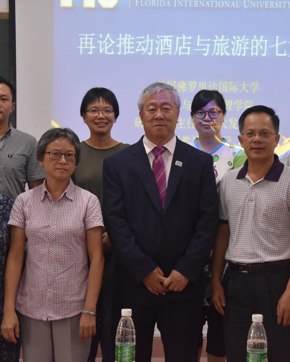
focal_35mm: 93
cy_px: 181
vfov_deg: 20.6
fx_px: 997
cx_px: 191
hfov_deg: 16.5
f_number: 4.5
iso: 1800
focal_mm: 44
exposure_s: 1/60
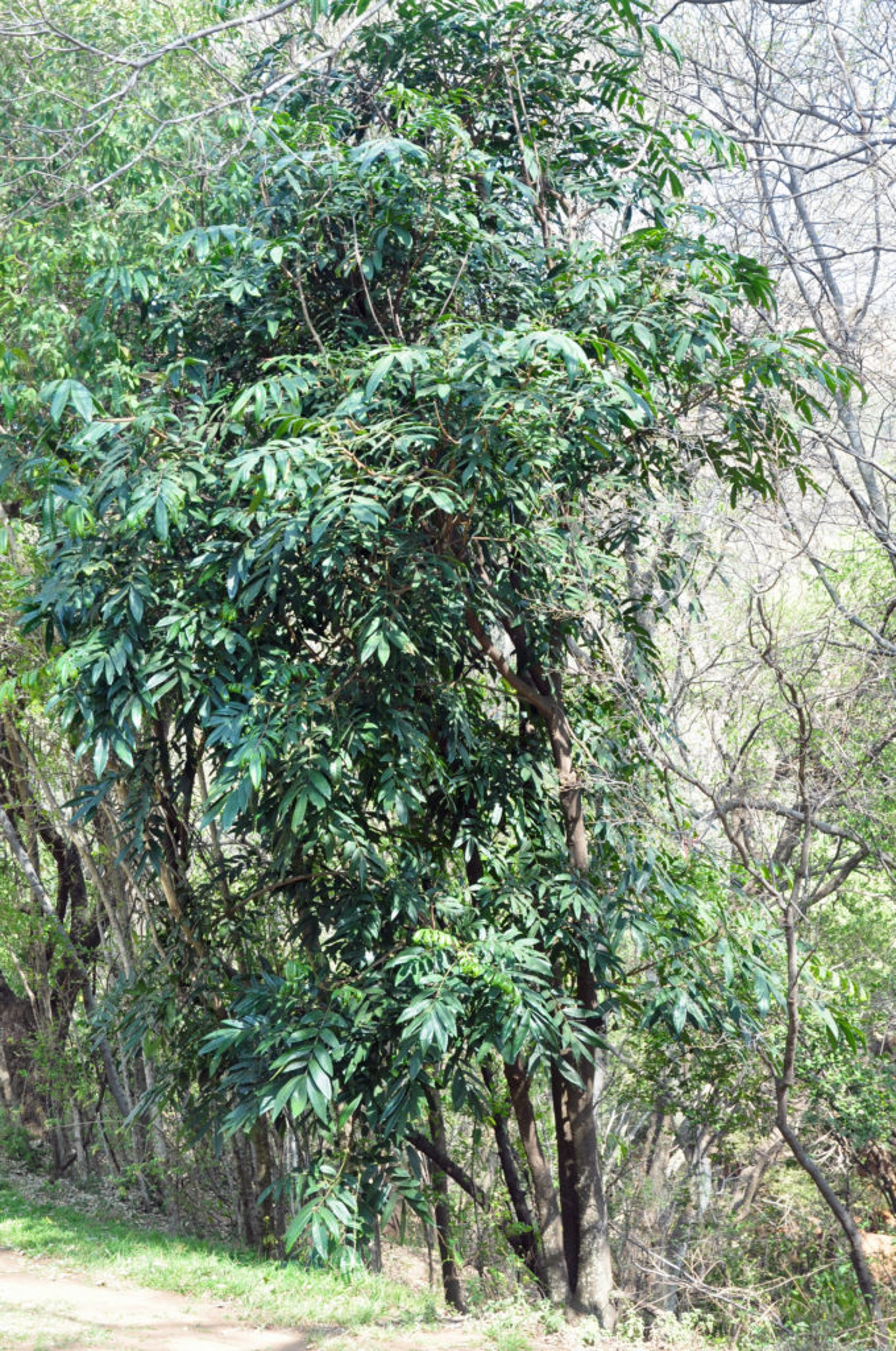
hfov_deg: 25.7
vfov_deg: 37.9
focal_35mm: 52
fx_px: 1965
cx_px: 448
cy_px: 676
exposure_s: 1/160
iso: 800
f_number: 9
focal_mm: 35
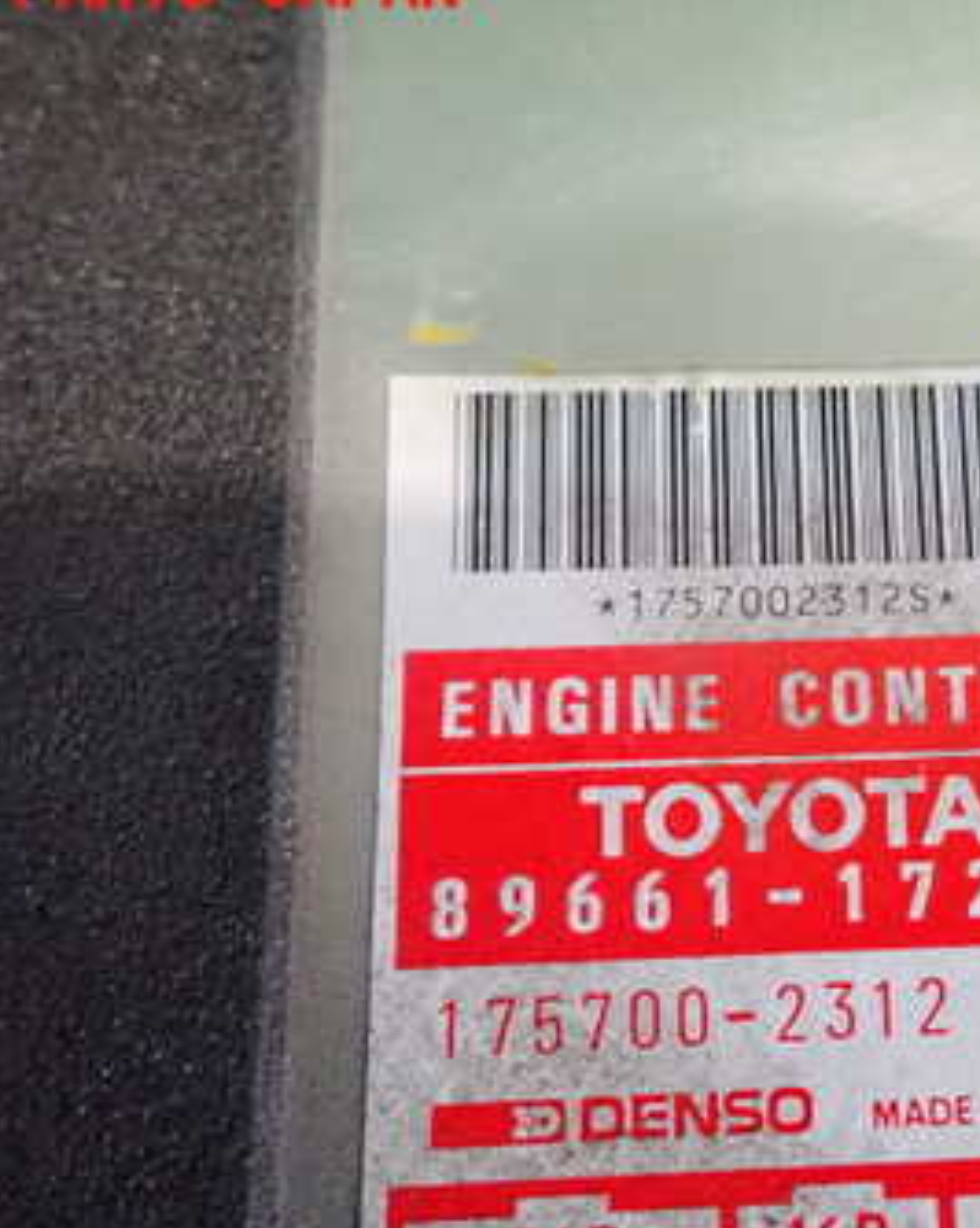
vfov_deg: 41.7
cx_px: 895
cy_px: 767
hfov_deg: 32.3
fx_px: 1597
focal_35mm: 44
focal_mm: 4.5
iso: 1250
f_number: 2
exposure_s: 1/100
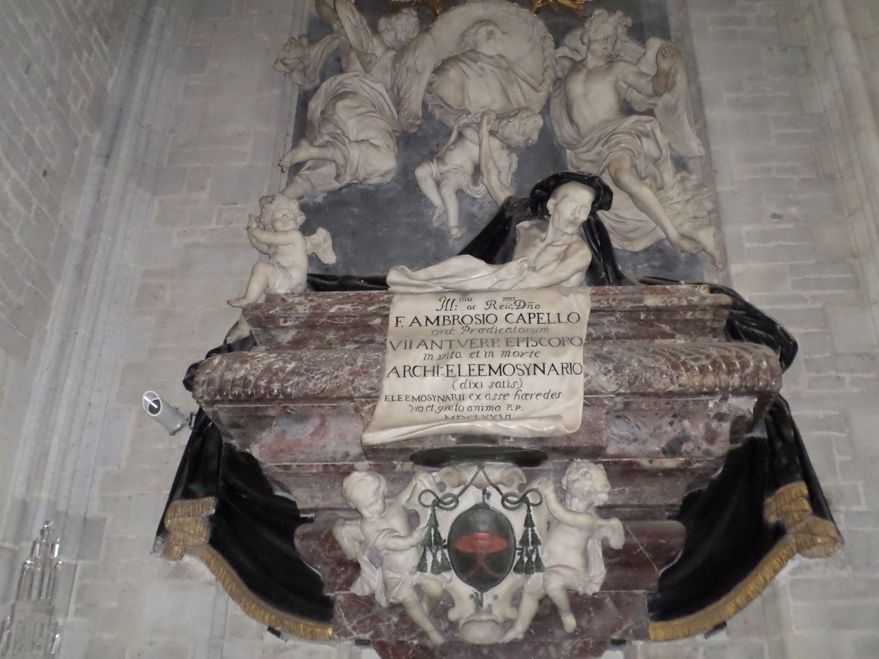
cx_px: 440
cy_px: 330
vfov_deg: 39.7
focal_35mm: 36
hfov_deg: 51.4
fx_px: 914
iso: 640
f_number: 3
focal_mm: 6.5
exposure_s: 1/45
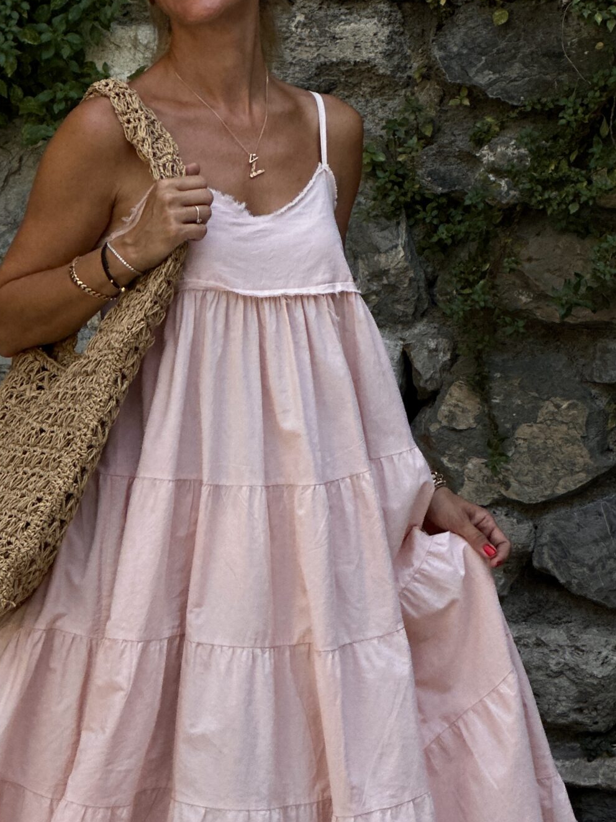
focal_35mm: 149
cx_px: 219
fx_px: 3536
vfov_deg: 13.2
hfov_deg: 10.0
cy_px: 579
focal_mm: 9
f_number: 2.8
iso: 50
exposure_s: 1/121
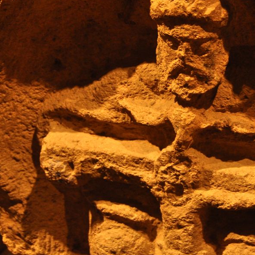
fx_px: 958
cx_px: 179
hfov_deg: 15.1
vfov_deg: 15.2
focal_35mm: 115
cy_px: 114
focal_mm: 52
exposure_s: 1/10
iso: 1600
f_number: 4.8
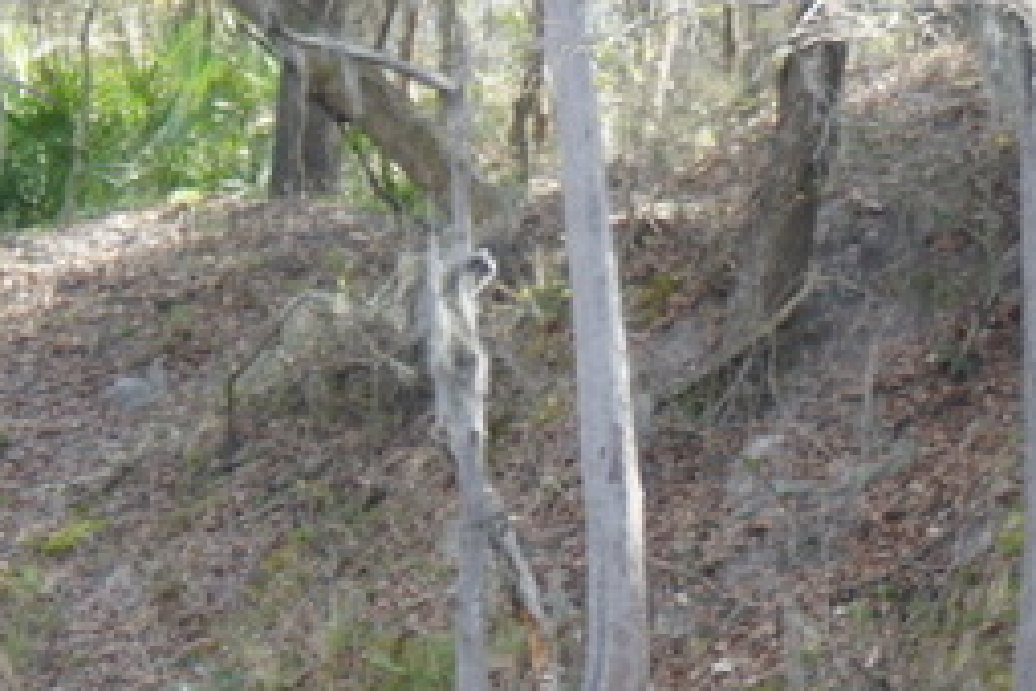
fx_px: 11533
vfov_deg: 3.4
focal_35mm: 401
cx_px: 670
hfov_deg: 5.1
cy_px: 1191
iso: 250
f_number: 5
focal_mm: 75
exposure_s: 1/125
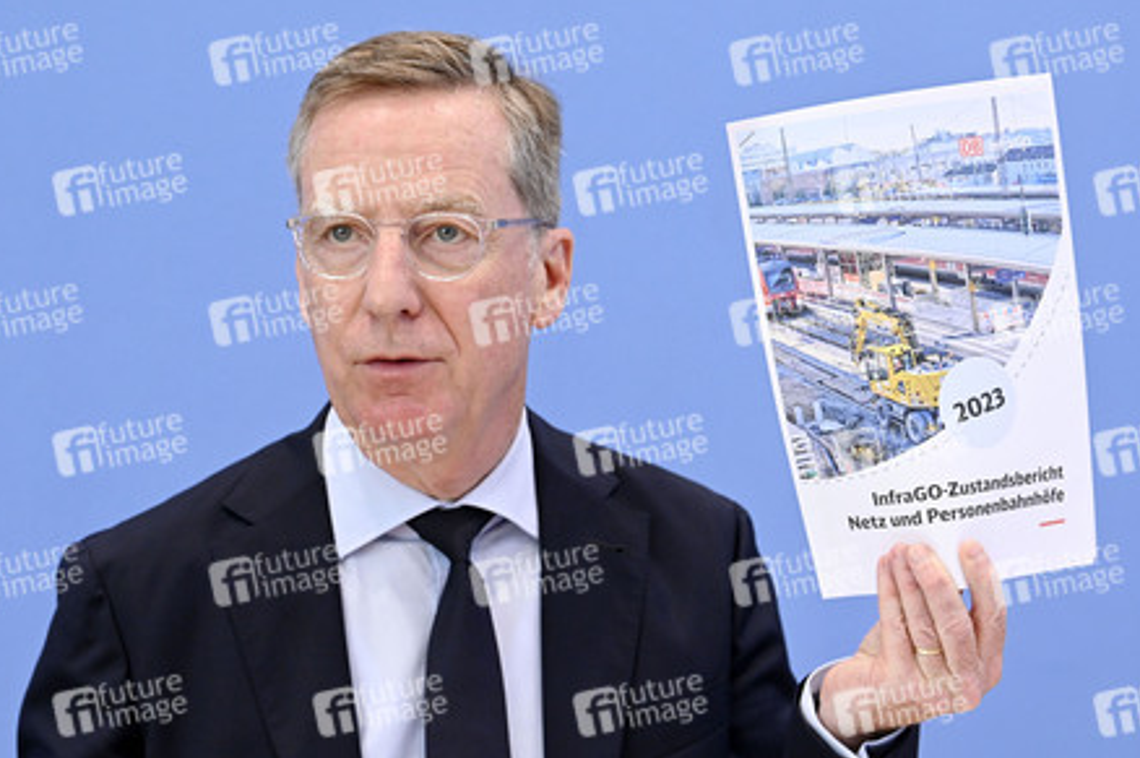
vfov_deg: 13.0
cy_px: 380
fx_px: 3321
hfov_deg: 19.5
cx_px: 571
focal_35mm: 105
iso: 3200
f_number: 6.3
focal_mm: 102
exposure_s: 1/400
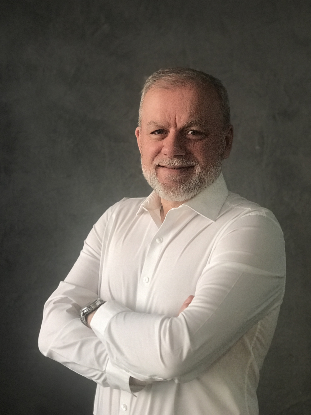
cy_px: 208
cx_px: 156
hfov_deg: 25.2
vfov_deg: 33.2
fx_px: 695
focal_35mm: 58
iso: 200
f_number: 2.8
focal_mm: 6.6
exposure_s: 1/50
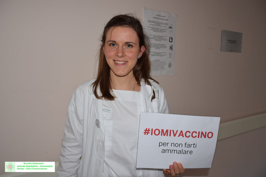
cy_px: 88
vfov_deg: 40.0
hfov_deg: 57.2
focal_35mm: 33
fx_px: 244
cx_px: 133
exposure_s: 1/60
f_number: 3.5
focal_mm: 22
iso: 100
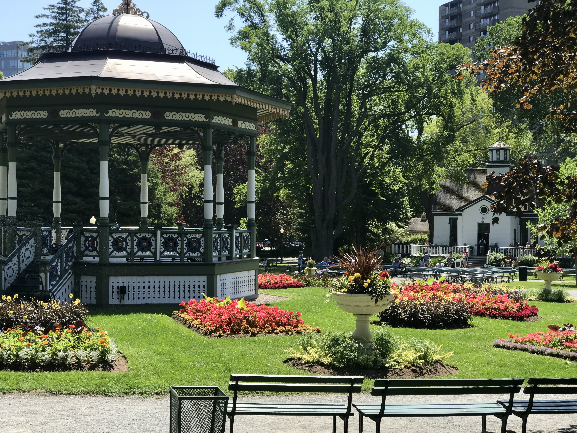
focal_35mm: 57
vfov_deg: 25.7
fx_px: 950
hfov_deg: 33.8
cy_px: 216
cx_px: 288
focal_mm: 6.6
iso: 20
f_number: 2.8
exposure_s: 1/515
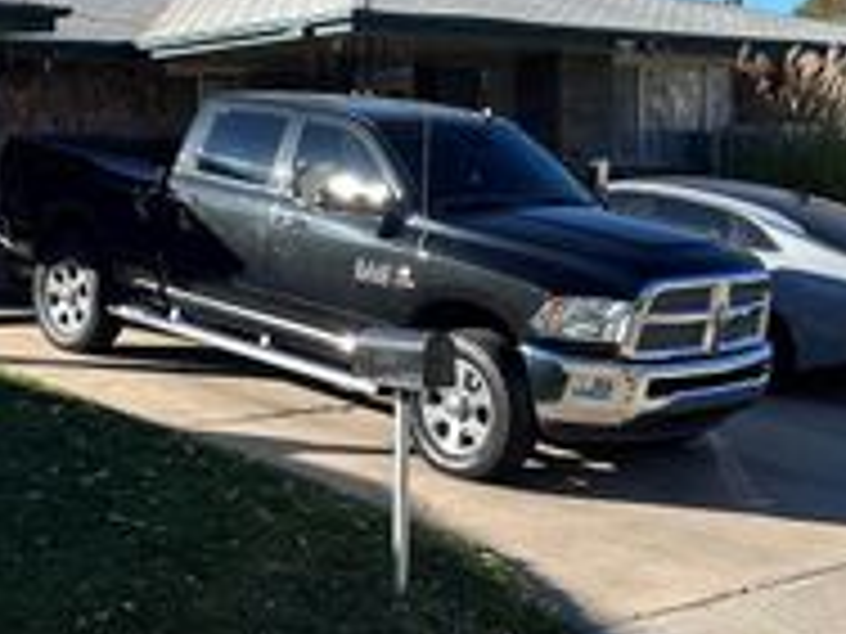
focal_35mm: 69
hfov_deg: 27.6
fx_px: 1686
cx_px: 176
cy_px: 268
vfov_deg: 21.3
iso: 50
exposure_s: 1/1597
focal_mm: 5.7
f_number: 1.5
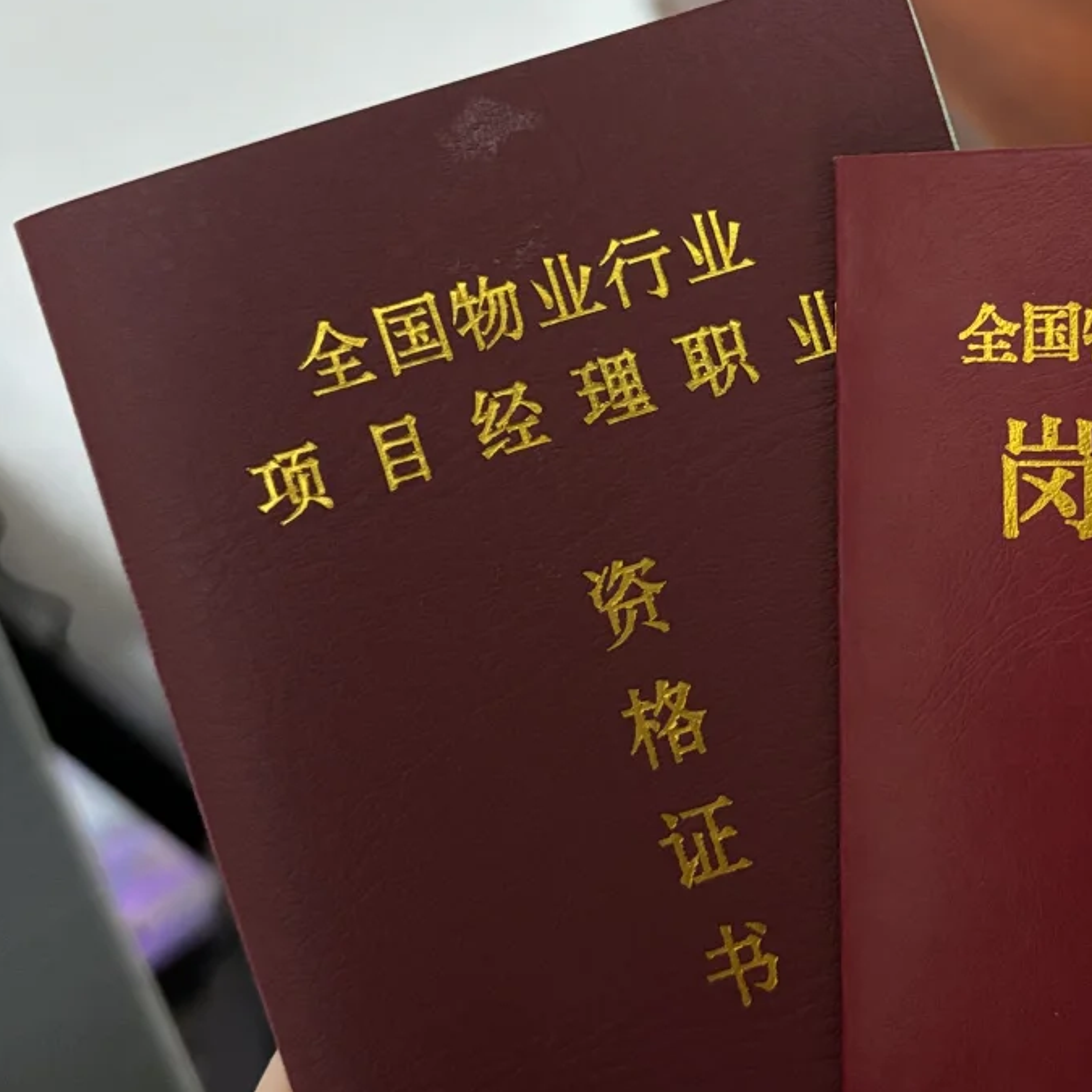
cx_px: 857
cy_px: 508
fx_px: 1749
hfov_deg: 33.8
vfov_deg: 34.7
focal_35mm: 49
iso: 640
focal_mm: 5.96
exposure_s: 1/30
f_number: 1.6
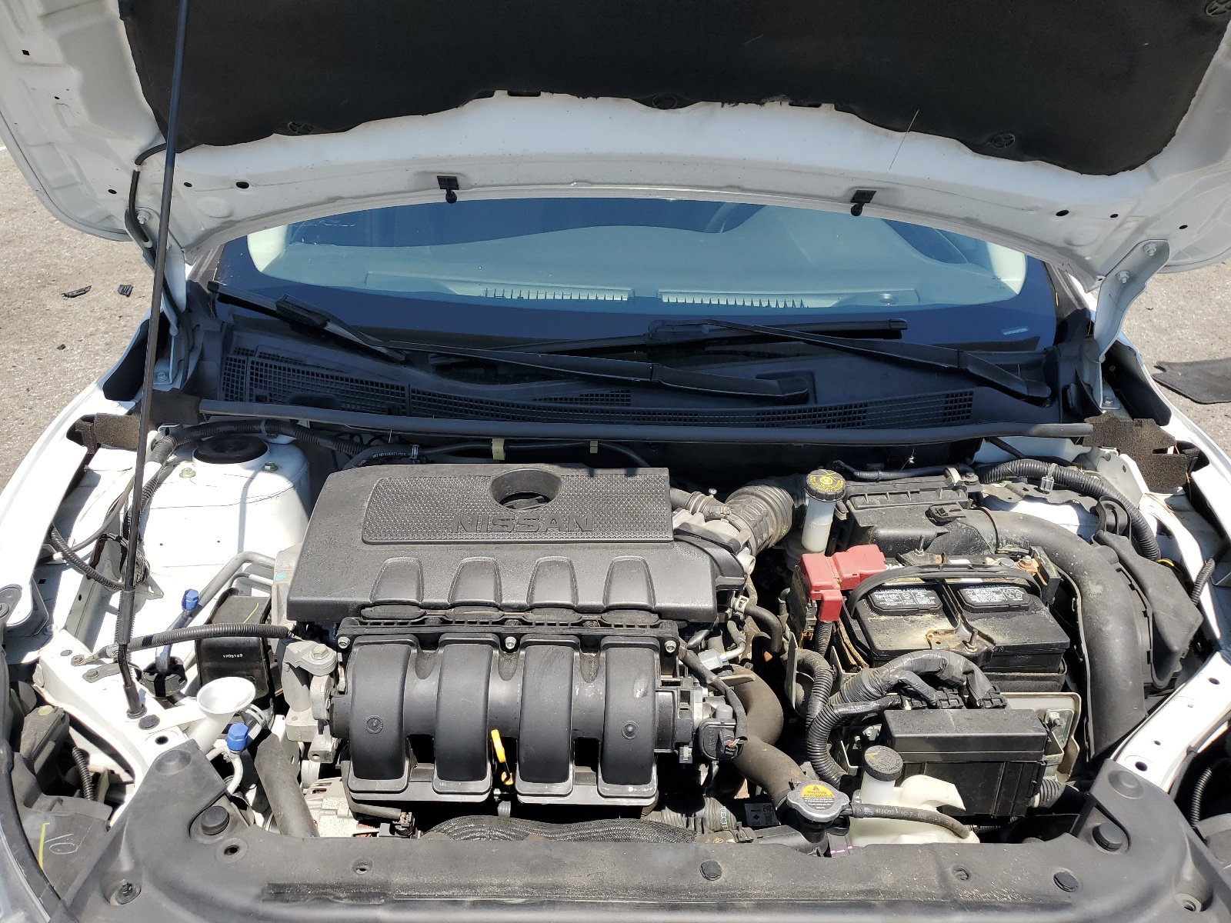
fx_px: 925
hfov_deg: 67.3
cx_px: 616
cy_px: 462
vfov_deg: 53.1
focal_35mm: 26
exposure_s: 1/2000
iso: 50
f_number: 1.5
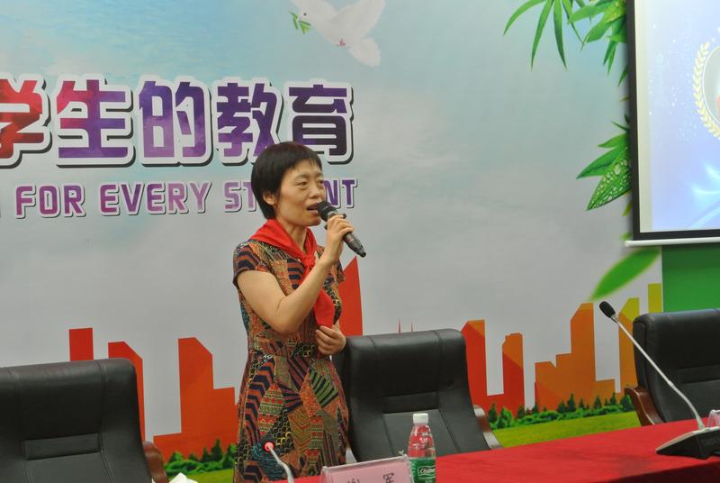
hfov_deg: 25.0
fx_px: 1622
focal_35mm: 81
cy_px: 242
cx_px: 360
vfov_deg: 16.9
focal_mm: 30
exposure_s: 1/40
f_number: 5.6
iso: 800
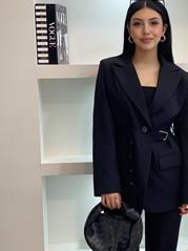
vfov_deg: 21.7
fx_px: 652
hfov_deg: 16.3
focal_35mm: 90
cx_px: 147
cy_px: 176
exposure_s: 1/100
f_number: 2
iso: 100
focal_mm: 6
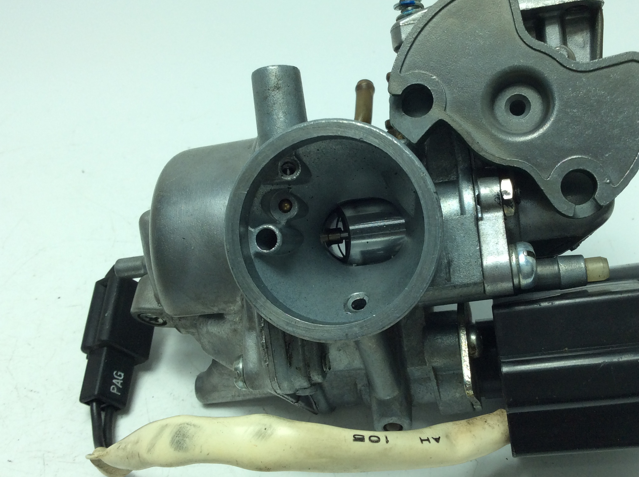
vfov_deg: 35.0
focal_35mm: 41
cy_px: 222
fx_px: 756
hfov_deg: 45.6
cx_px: 376
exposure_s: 1/311
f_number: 2.4
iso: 32
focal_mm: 3.3
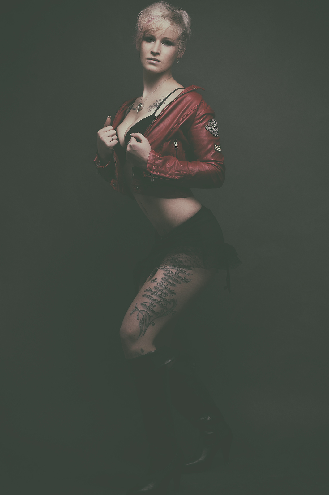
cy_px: 248
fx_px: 1030
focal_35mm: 75
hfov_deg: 18.2
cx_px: 164
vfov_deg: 27.0
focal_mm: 50
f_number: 11
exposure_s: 1/500
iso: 200
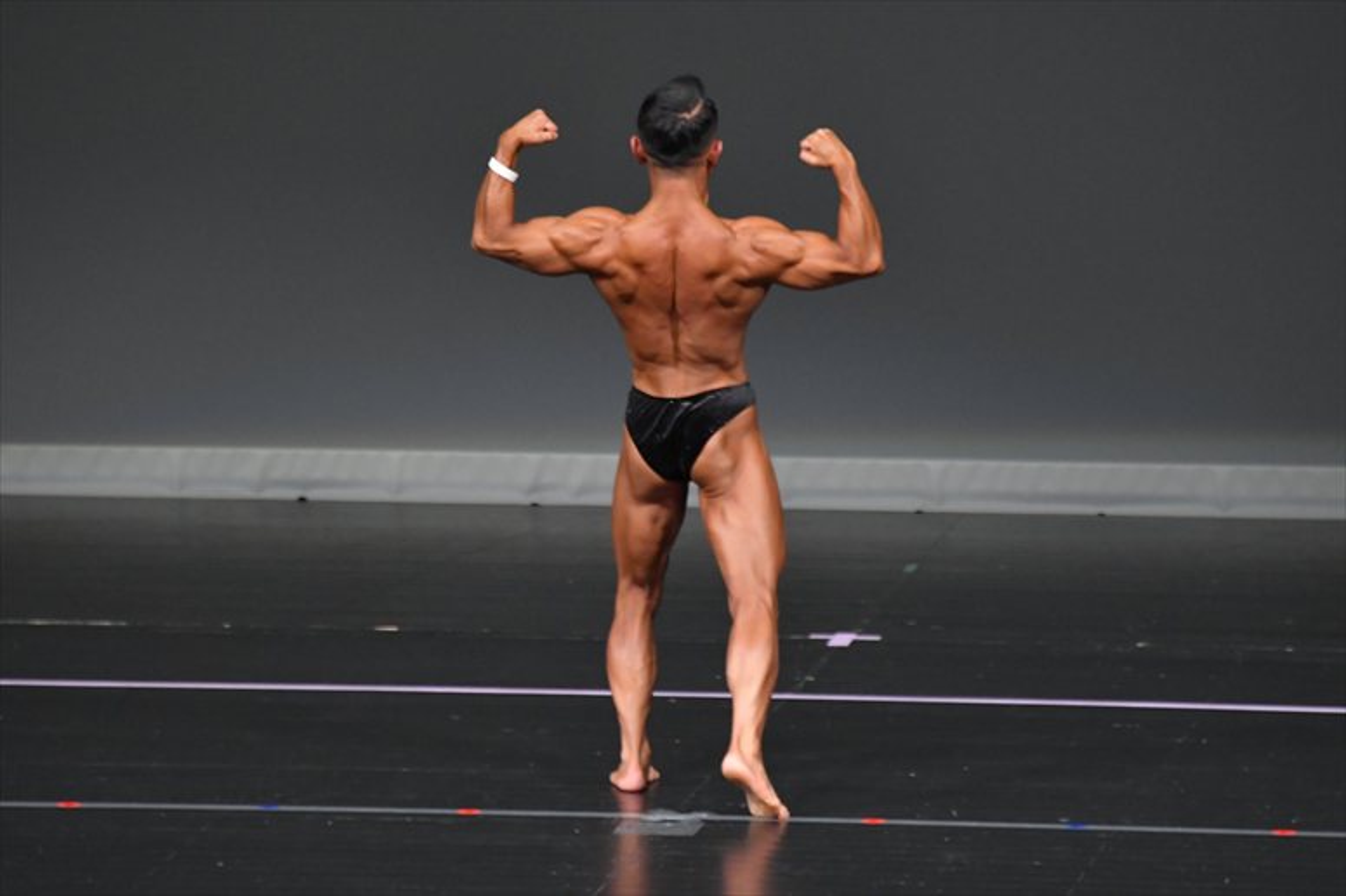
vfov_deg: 3.7
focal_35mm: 375
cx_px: 673
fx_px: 14014
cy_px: 448
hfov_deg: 5.5
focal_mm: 250
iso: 4000
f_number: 5.6
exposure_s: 1/400
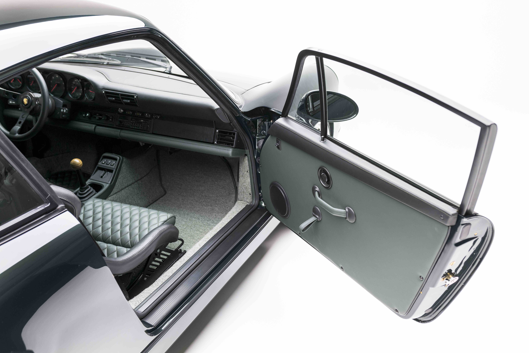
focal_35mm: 37
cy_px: 168
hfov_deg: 51.9
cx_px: 268
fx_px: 544
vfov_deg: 36.0
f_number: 4
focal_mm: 35
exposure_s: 1/25
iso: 400
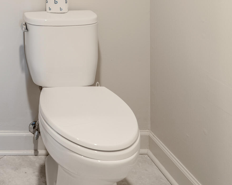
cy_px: -22
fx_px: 326
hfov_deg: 34.0
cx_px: -23
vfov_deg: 28.6
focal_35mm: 47
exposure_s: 1/60
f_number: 5.6
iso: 200
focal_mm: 16.5
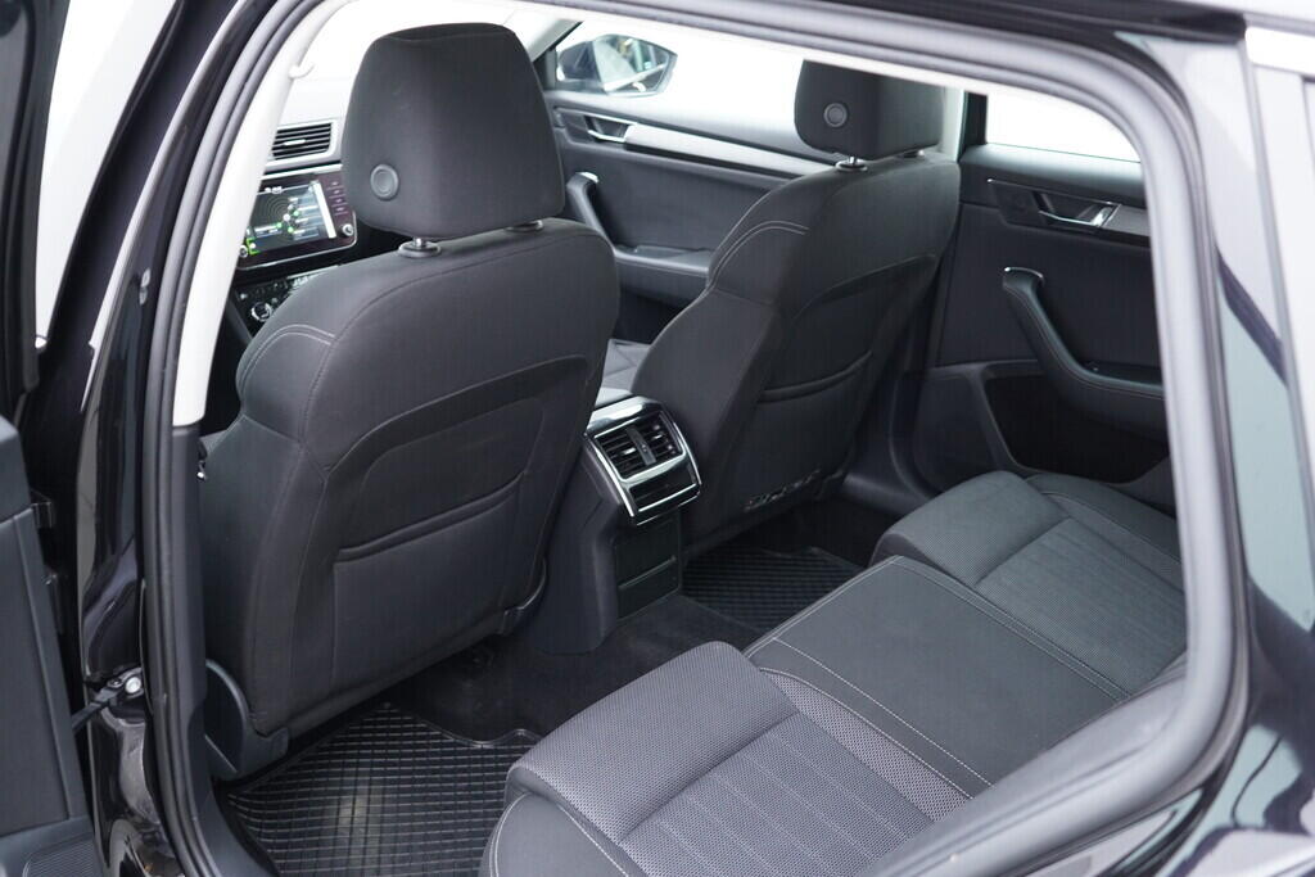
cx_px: 658
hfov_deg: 53.1
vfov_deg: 36.9
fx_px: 1315
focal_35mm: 36
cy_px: 438
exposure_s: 1/40
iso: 500
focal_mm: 24
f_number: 2.8
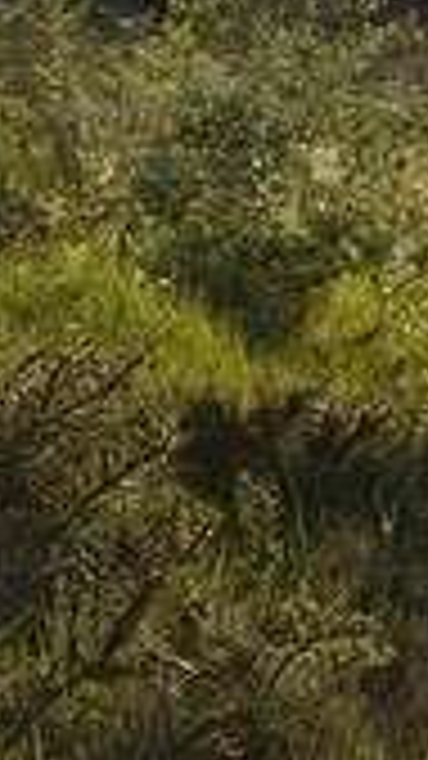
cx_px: 1329
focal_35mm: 692
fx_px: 13969
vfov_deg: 3.1
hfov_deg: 1.7
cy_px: -585
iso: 400
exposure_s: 1/160
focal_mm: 70
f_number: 16
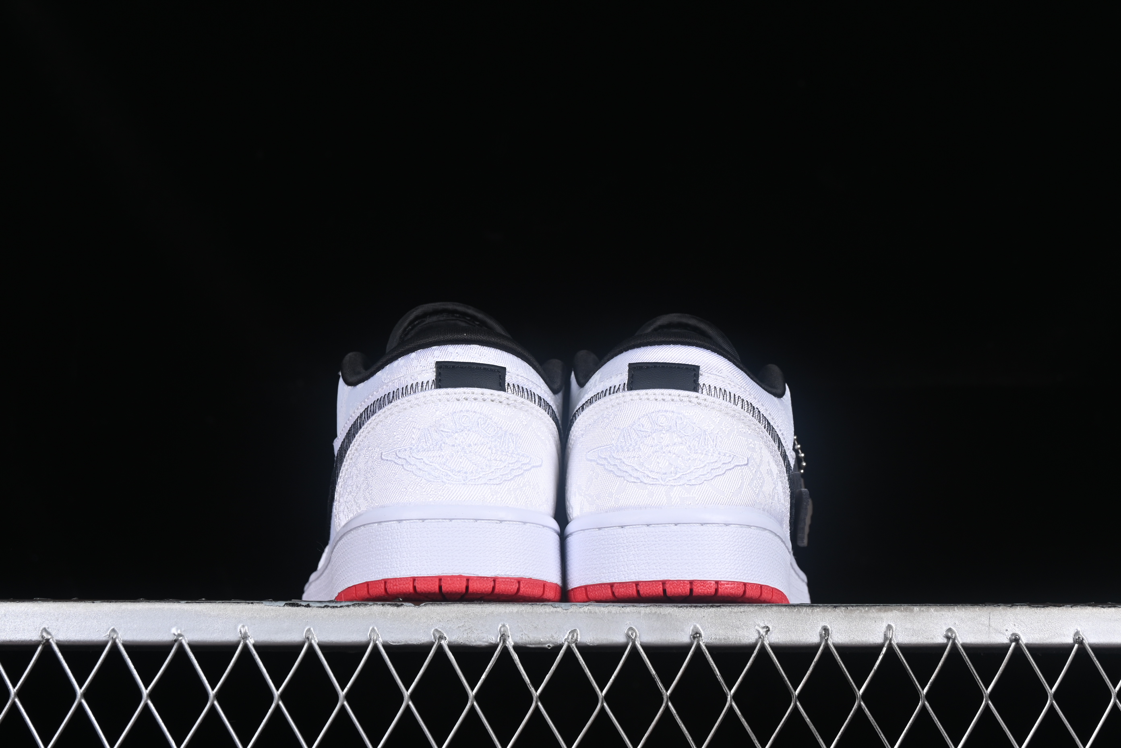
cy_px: 374
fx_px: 2335
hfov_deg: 27.0
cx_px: 560
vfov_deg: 18.2
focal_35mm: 75
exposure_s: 1/80
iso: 160
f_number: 8
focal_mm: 50
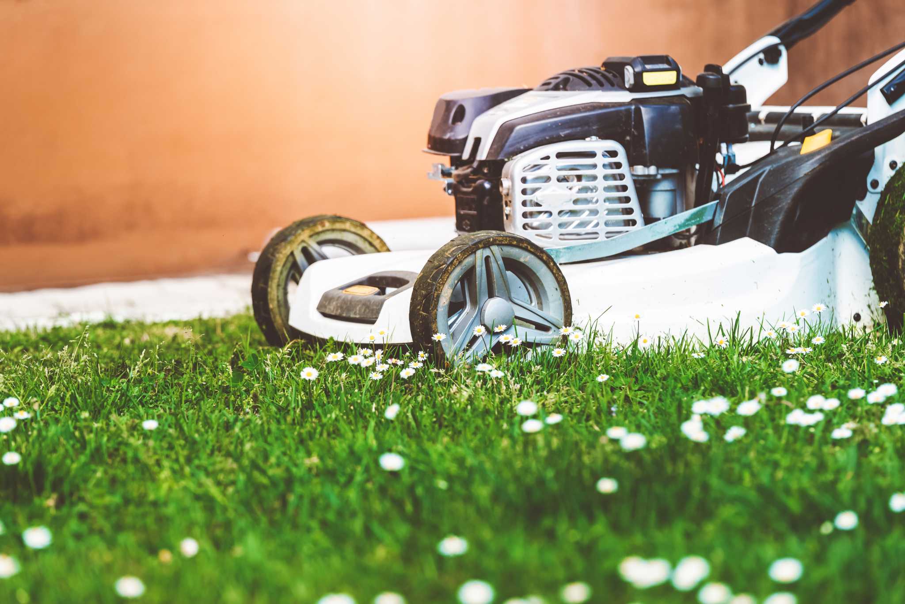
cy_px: 302
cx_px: 452
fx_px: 4148
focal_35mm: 165
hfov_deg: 12.5
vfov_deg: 8.3
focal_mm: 165
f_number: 4
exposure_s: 1/640
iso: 200
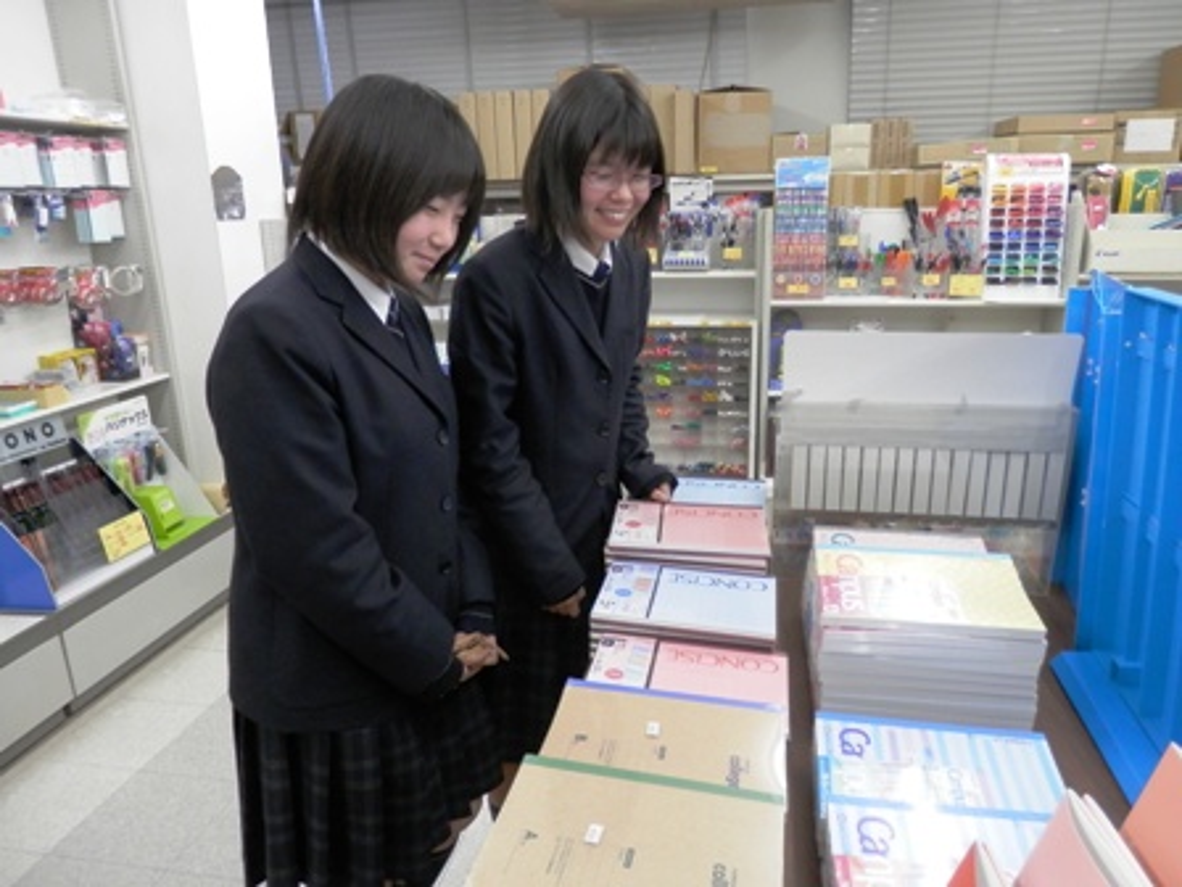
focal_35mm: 25
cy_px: 444
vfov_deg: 54.9
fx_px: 854
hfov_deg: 69.4
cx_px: 591
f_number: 3
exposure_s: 1/25
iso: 200
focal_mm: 4.5
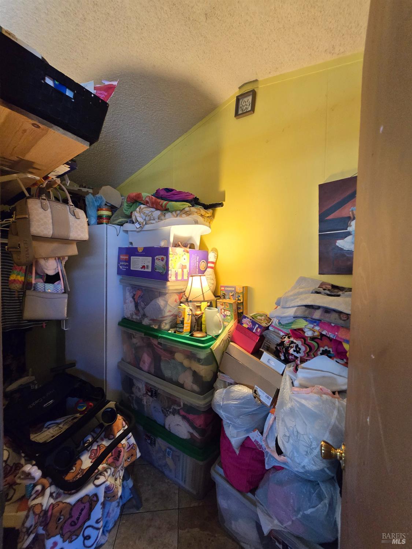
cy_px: 274
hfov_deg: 89.9
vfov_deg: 106.2
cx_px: 206
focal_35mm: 13
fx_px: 206
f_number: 2.2
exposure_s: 1/100
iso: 800
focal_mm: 2.2
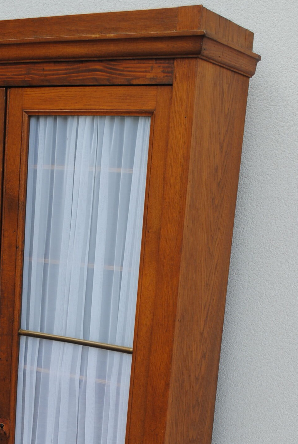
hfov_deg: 20.2
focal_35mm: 67
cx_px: 72
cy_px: 399
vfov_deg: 28.8
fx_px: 828
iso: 110
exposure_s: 1/125
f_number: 5.6
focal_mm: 22
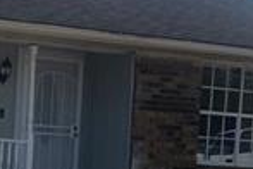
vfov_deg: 9.6
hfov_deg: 14.2
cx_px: -29
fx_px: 991
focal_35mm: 141
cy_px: 195
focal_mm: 4.2
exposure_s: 1/5051
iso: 32
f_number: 1.6
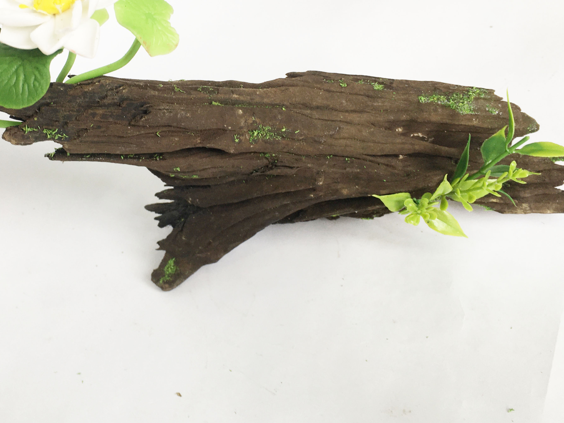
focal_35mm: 43
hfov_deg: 43.4
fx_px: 701
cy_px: 150
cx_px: 204
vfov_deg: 33.4
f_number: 2.2
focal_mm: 4.15
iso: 25
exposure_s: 1/50
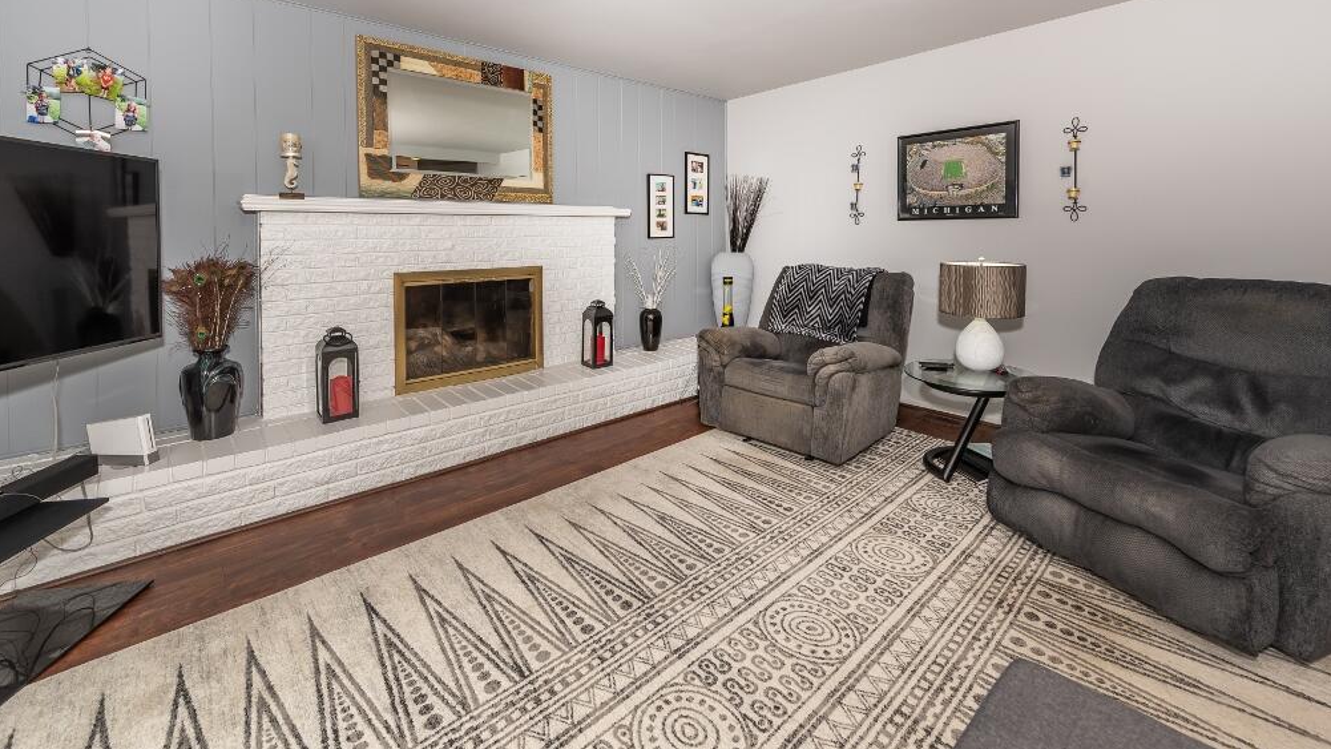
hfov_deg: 103.0
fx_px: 529
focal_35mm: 15
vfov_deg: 69.8
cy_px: 297
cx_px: 677
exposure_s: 1/60
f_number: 5.6
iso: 100
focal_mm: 14
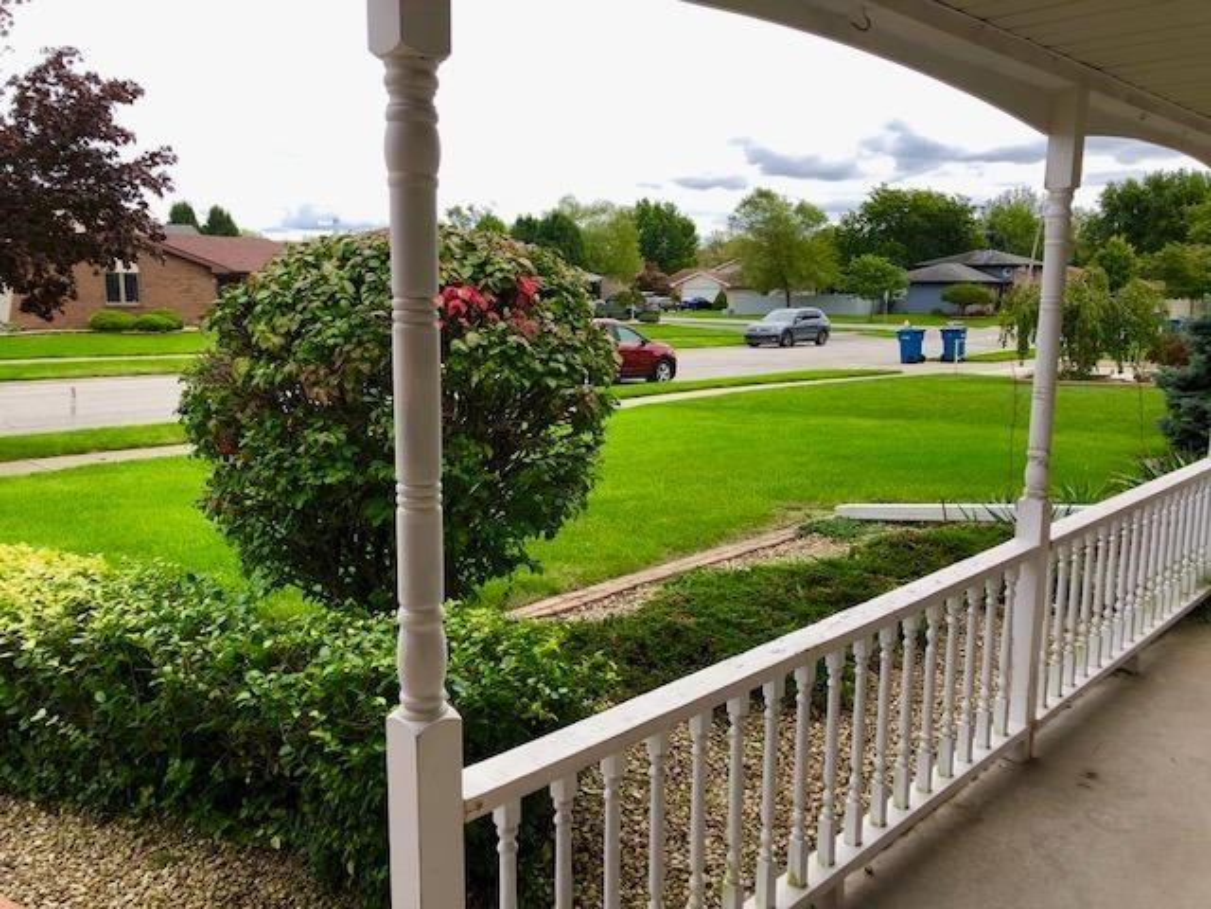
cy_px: 454
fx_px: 980
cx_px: 606
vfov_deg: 49.7
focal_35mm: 28
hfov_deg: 63.4
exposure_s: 1/716
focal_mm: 3.99
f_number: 1.8
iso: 20
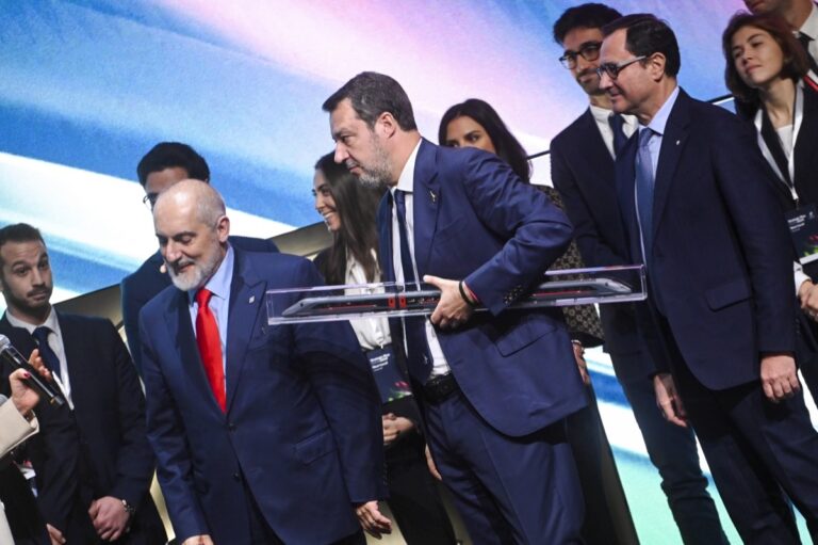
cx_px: 409
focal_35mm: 210
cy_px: 272
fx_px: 4768
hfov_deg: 9.8
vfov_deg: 6.5
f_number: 5.6
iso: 6400
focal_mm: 210
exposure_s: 1/125
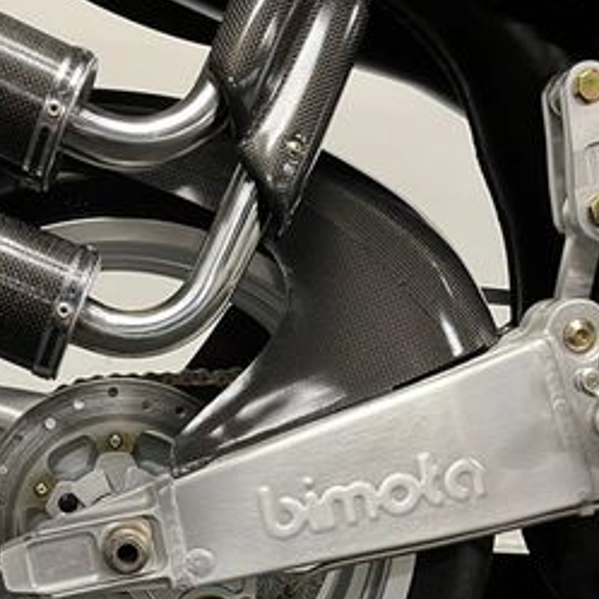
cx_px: 123
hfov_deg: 28.5
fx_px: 1155
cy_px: 529
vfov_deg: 28.1
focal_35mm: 59
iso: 200
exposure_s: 1/50
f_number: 1.6
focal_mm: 5.1
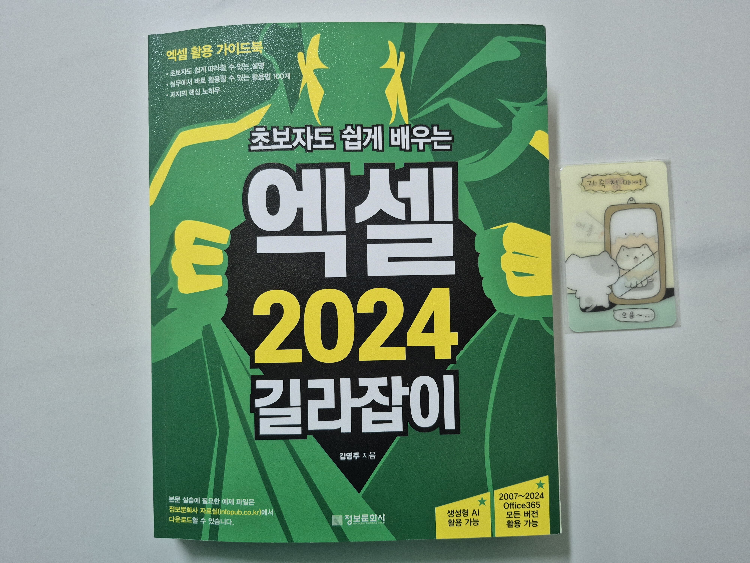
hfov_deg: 73.9
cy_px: 282
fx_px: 498
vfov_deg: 58.9
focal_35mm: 23
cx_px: 375
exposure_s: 1/120
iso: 400
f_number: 1.8
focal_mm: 5.4
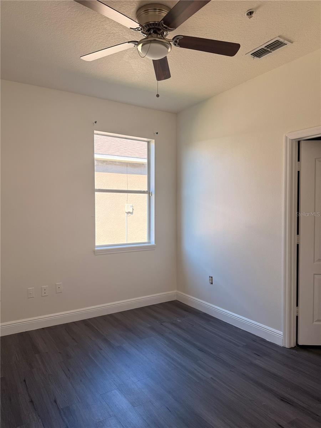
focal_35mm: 24
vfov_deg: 71.6
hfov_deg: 56.8
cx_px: 160
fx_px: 297
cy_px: 214
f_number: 1.78
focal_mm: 6.76
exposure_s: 1/405
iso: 100
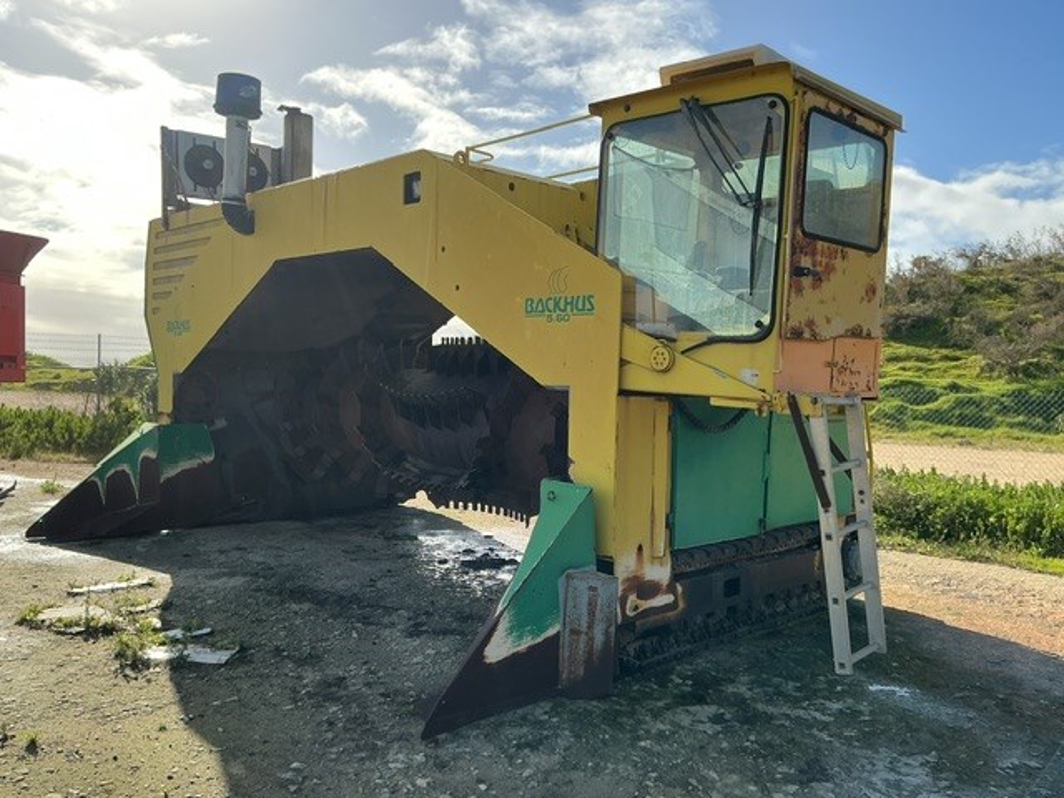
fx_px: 891
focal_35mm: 29
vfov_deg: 48.2
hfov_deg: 61.7
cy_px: 399
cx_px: 532
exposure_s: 1/1311
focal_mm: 3
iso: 25
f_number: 1.8
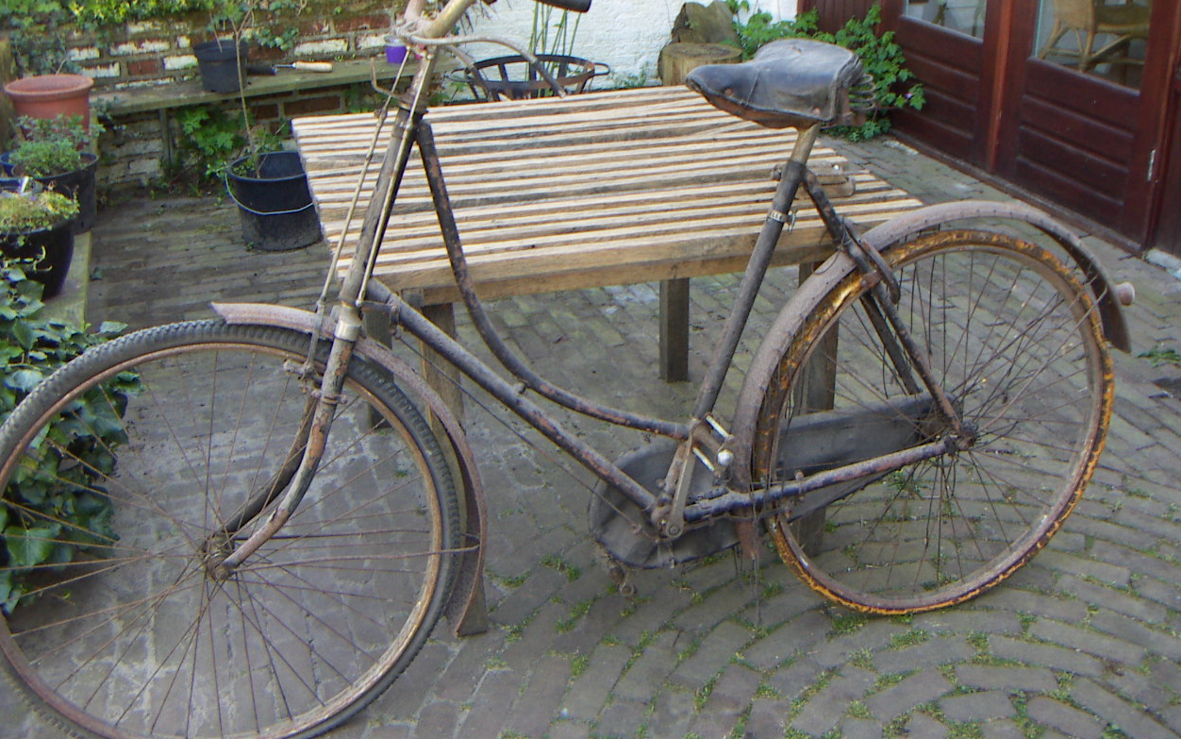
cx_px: 590
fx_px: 1255
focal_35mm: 39
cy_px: 350
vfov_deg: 32.8
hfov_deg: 50.4
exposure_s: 1/50
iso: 50
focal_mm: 4.7
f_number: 2.8
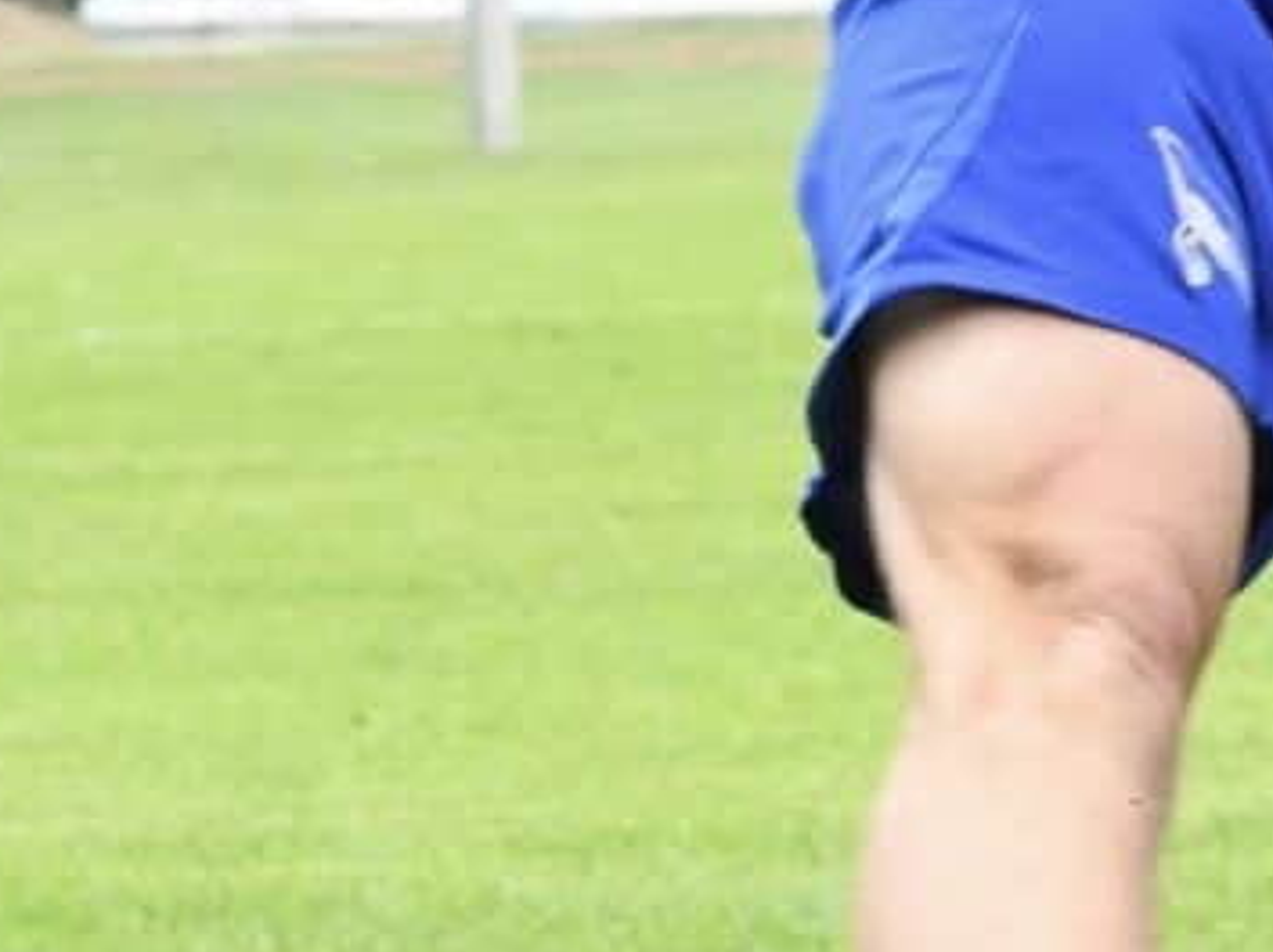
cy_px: -442
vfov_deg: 2.2
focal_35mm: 670
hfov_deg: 3.0
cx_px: 2081
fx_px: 24614
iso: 4000
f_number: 10
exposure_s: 1/1600
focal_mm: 120
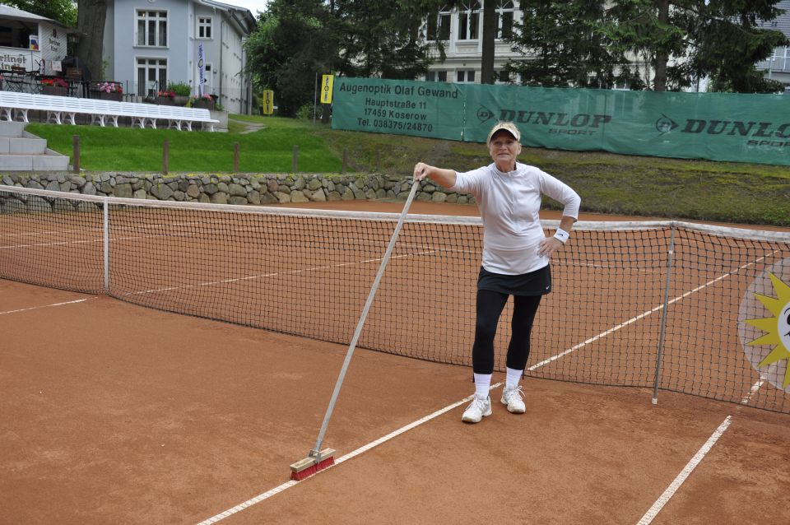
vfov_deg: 35.4
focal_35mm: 38
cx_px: 395
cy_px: 262
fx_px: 822
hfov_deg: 51.3
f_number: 6.7
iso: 200
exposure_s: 1/180
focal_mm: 25
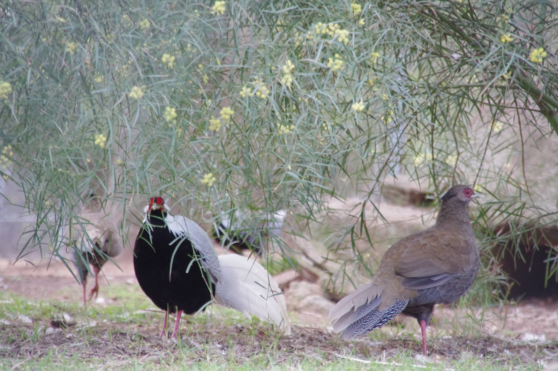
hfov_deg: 8.1
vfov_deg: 5.4
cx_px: 279
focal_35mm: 255
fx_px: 3948
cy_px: 186
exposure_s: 1/125
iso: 1600
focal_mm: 170
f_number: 5.6
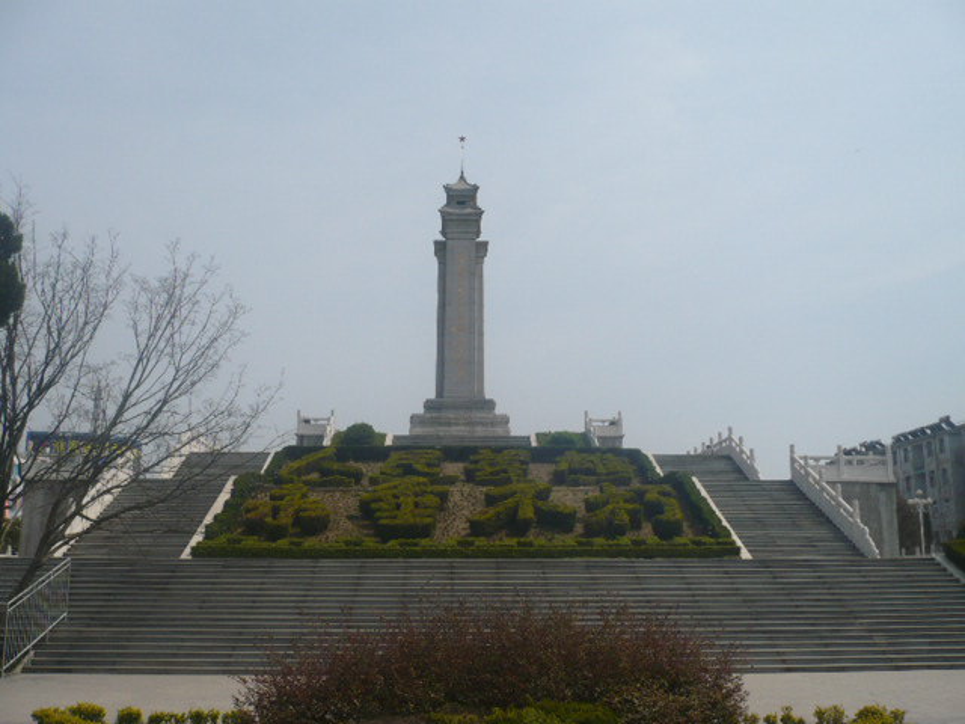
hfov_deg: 52.6
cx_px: 482
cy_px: 362
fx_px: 976
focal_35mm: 35
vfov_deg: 40.7
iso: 100
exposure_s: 1/400
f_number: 8
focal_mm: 5.8
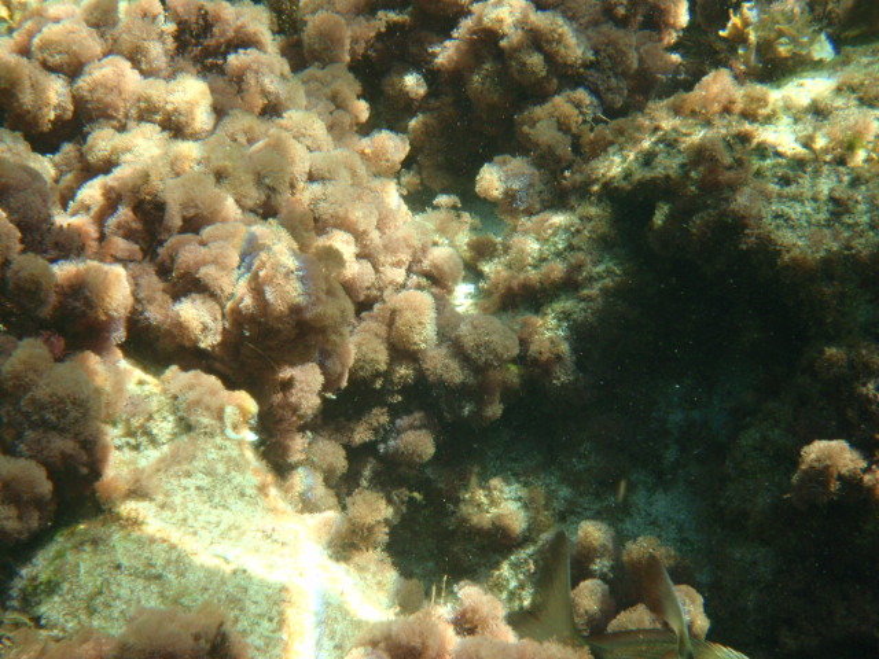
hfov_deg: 19.3
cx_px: 440
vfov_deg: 14.5
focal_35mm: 102
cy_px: 330
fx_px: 2590
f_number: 5.1
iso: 100
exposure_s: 1/160
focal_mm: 18.2
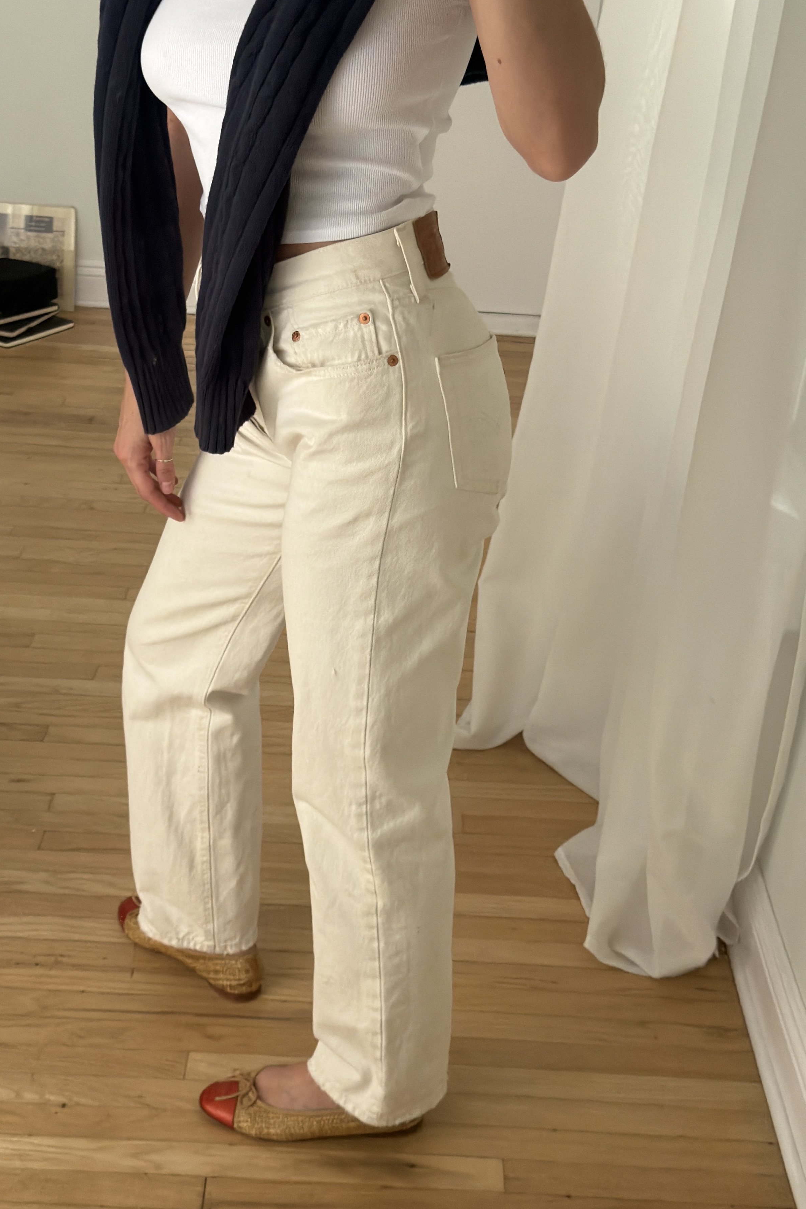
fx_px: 1679
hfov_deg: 27.0
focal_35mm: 50
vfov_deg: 39.6
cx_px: 372
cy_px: 604
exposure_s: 1/3378
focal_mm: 6.76
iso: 250
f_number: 1.78
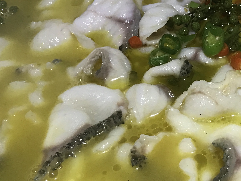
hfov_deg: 26.0
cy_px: 76
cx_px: 227
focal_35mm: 72
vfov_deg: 20.4
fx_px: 501
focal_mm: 3.99
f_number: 1.8
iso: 40
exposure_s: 1/33
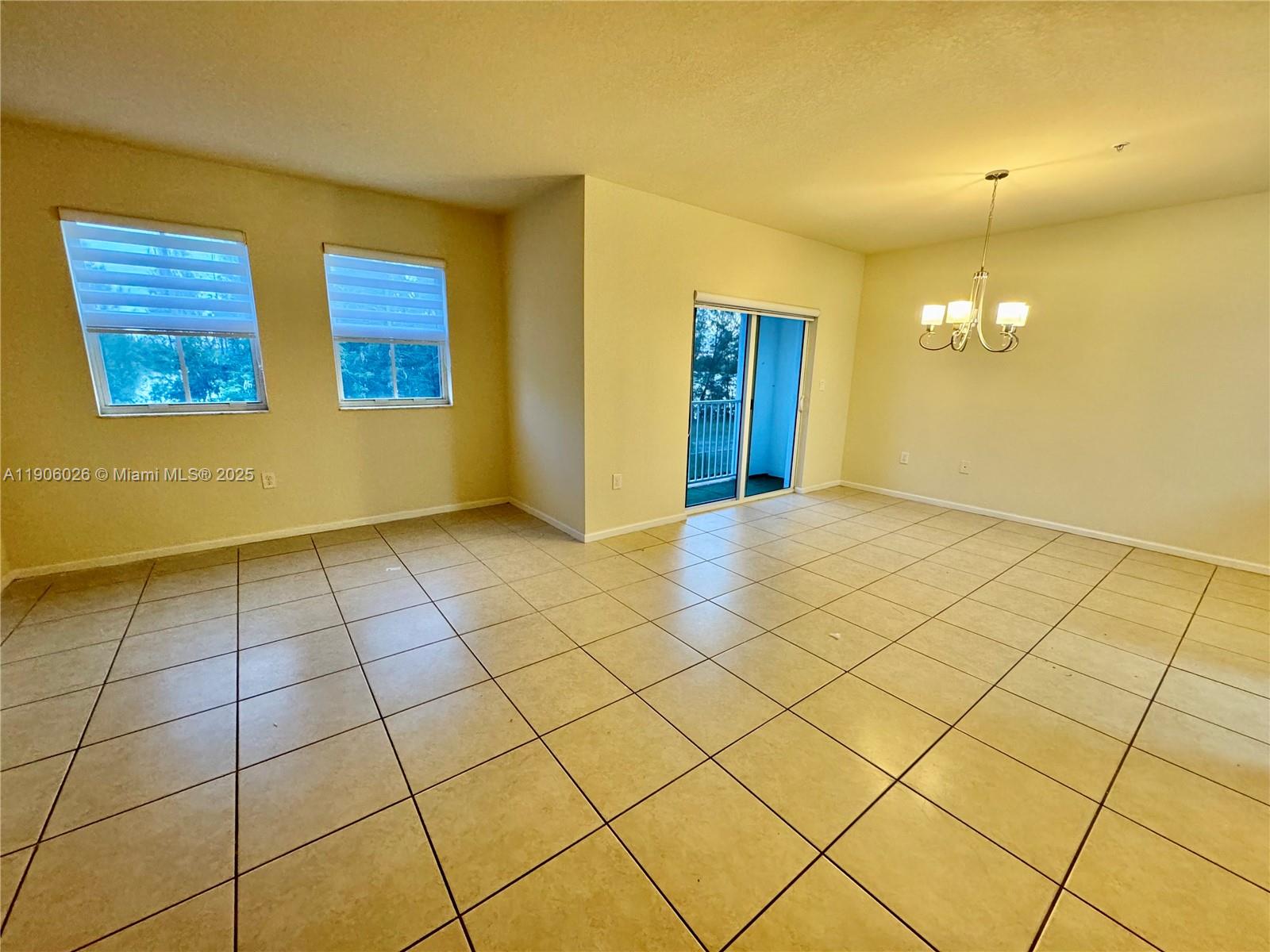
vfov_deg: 85.7
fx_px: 514
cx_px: 635
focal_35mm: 14
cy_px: 476
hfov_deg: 102.1
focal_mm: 2.22
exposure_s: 1/60
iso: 320
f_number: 2.2
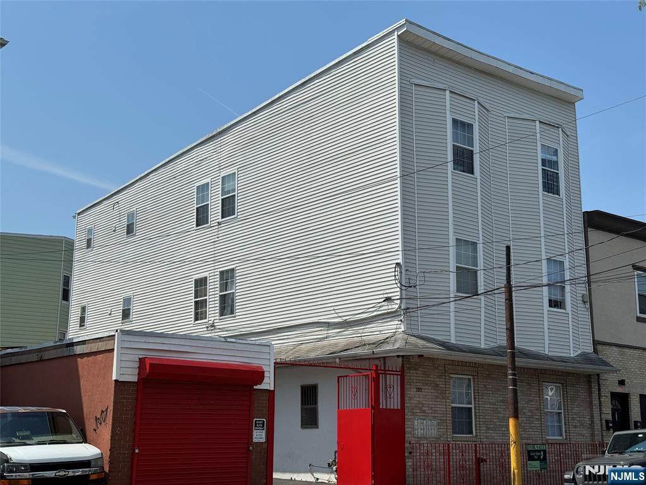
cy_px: 242
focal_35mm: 48
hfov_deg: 39.7
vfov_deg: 30.3
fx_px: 896
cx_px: 323
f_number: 1.78
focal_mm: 6.76
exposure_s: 1/9009
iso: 64
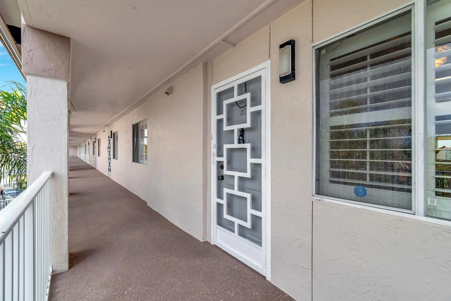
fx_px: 188
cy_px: 150
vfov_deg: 77.3
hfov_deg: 100.4
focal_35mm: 15
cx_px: 226
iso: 500
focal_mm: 10
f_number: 8
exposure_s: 1/800
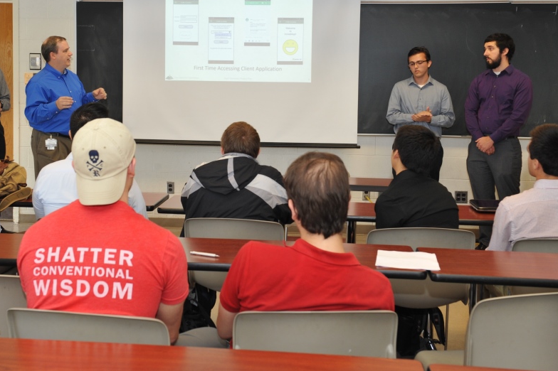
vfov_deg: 26.4
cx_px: 234
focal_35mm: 51
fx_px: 790
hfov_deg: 38.8
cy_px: 135
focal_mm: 40
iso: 1000
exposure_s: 1/80
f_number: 7.1
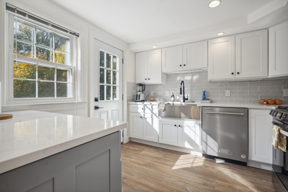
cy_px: 96
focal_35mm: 16
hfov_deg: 96.7
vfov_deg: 73.8
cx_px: 144
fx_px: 128
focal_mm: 16
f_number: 8
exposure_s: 1/10
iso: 125
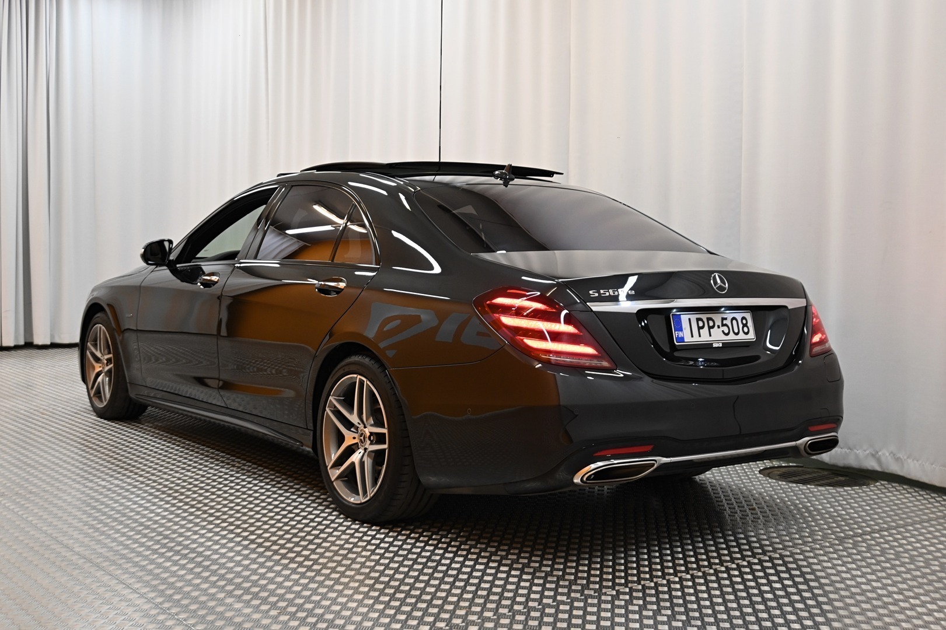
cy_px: 315
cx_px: 473
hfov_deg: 43.0
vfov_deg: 29.4
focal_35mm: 46
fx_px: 1202
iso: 400
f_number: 4.8
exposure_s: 1/50
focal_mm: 30.5
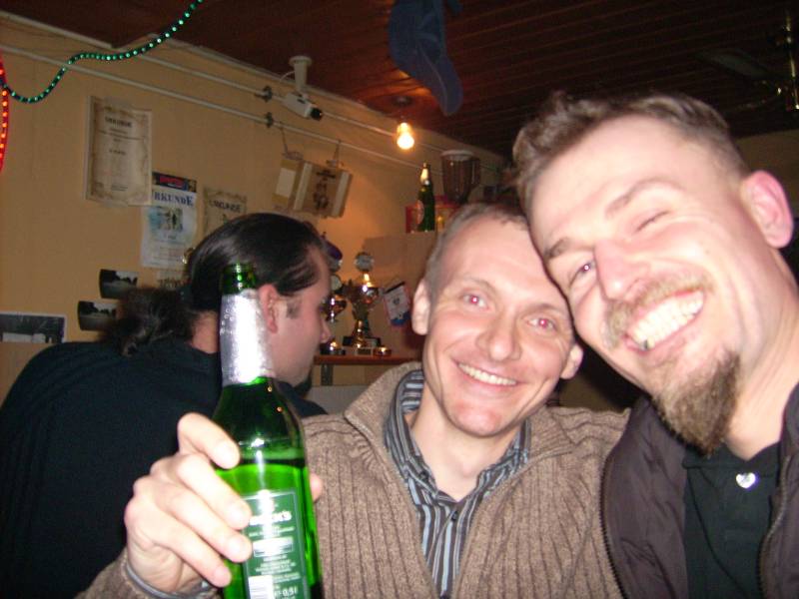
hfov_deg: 52.6
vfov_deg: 40.7
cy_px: 300
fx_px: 808
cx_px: 400
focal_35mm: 35
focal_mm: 5.95
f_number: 2.8
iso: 100
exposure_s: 1/60
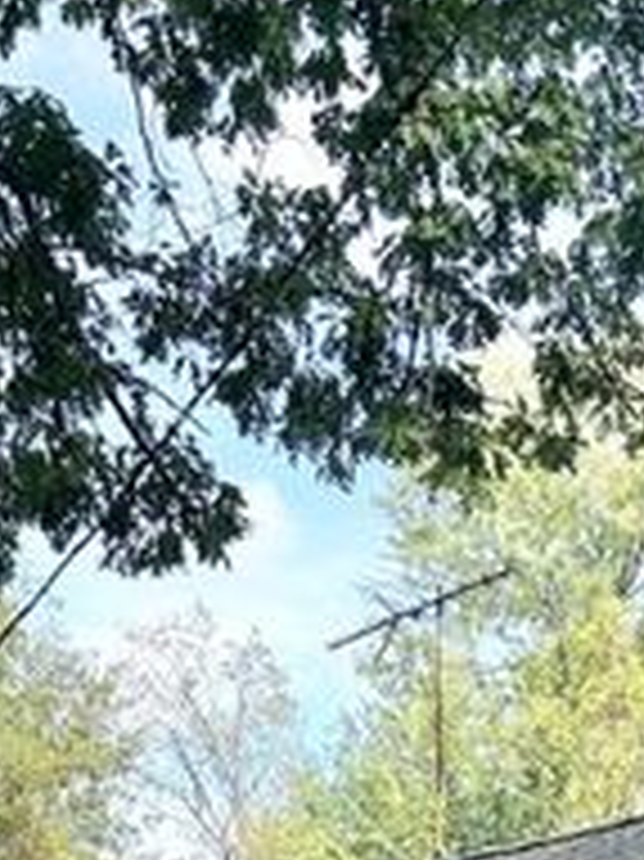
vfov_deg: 18.6
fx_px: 2260
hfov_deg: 16.0
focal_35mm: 91
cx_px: 617
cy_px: 1362
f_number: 1.5
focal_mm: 5.7
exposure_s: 1/1048
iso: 50
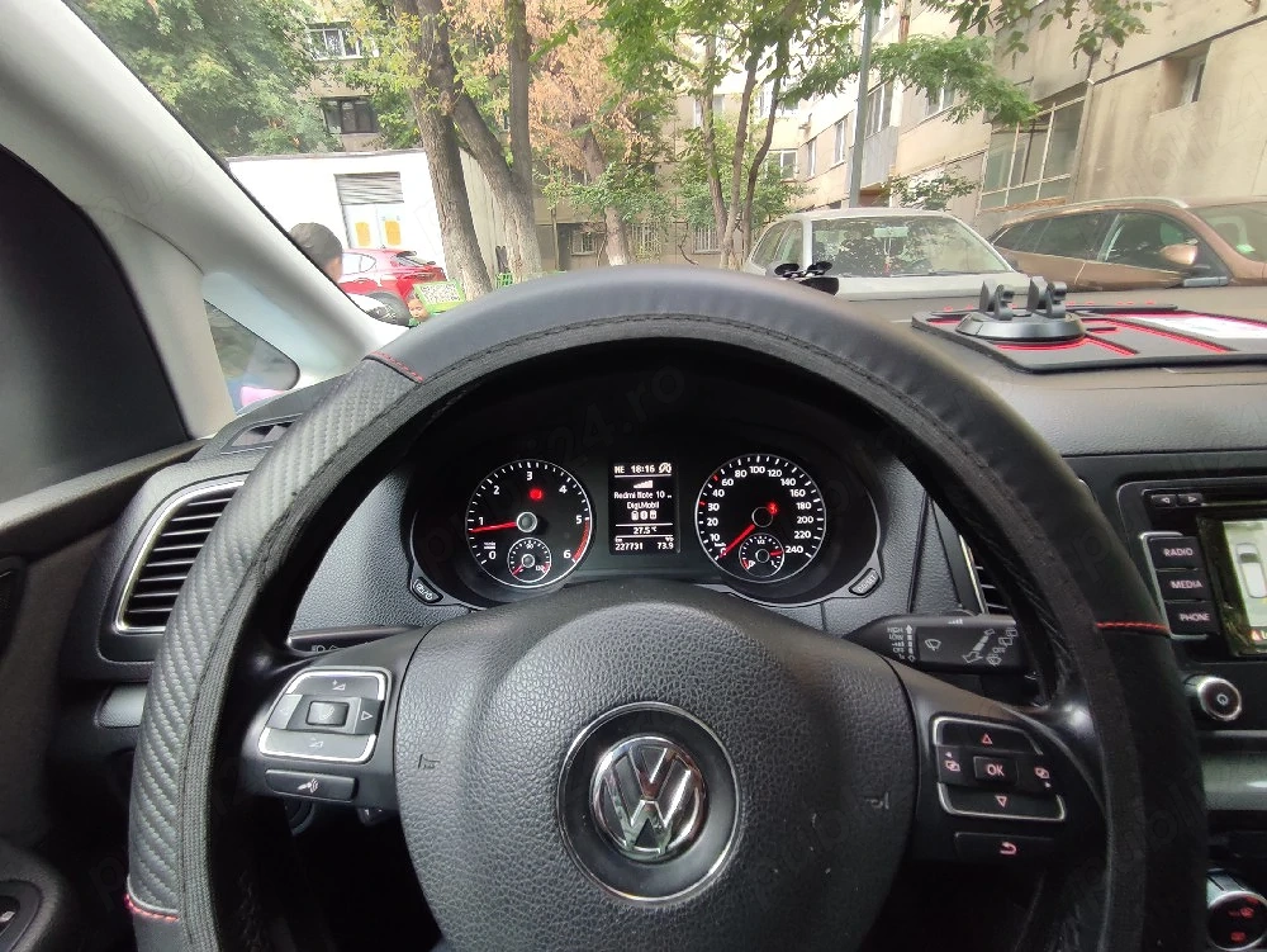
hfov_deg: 94.5
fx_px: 586
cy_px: 476
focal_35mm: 16
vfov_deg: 78.2
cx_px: 634
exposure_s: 1/50
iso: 122
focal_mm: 1.65
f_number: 2.2
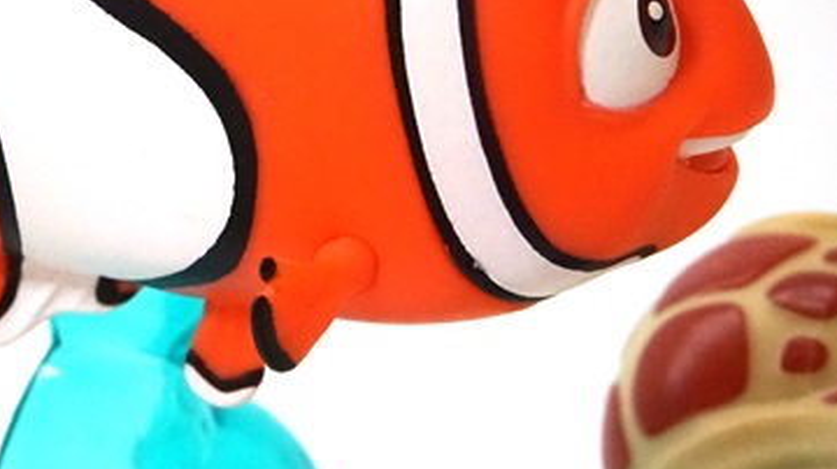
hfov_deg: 22.1
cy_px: 101
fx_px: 2107
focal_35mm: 95
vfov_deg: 12.7
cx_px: 128
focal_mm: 34
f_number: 11
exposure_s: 1/60
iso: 3200
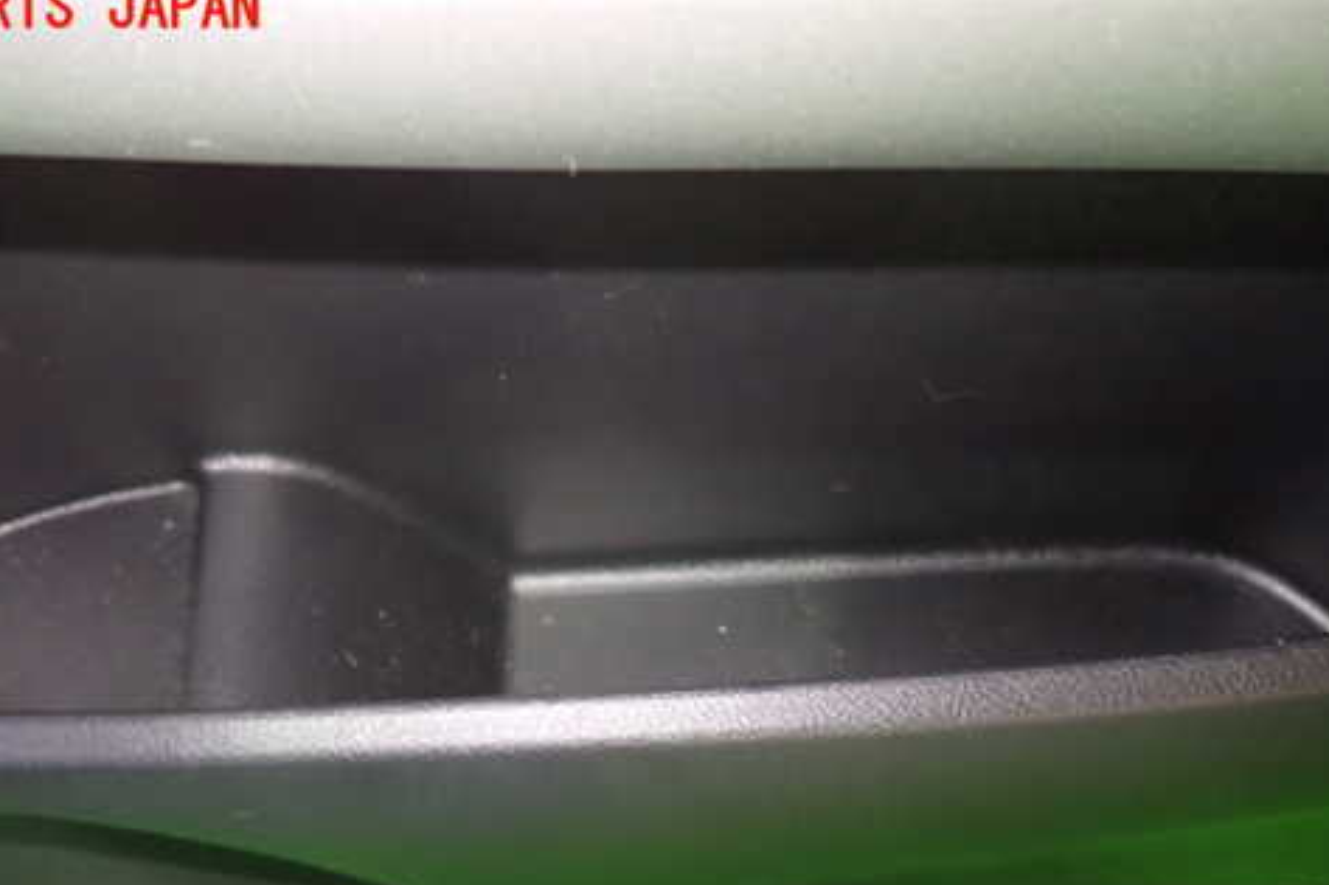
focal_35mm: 33
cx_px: 593
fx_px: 1218
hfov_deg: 57.1
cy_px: 607
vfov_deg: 39.4
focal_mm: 4.5
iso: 800
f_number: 2
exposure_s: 1/20
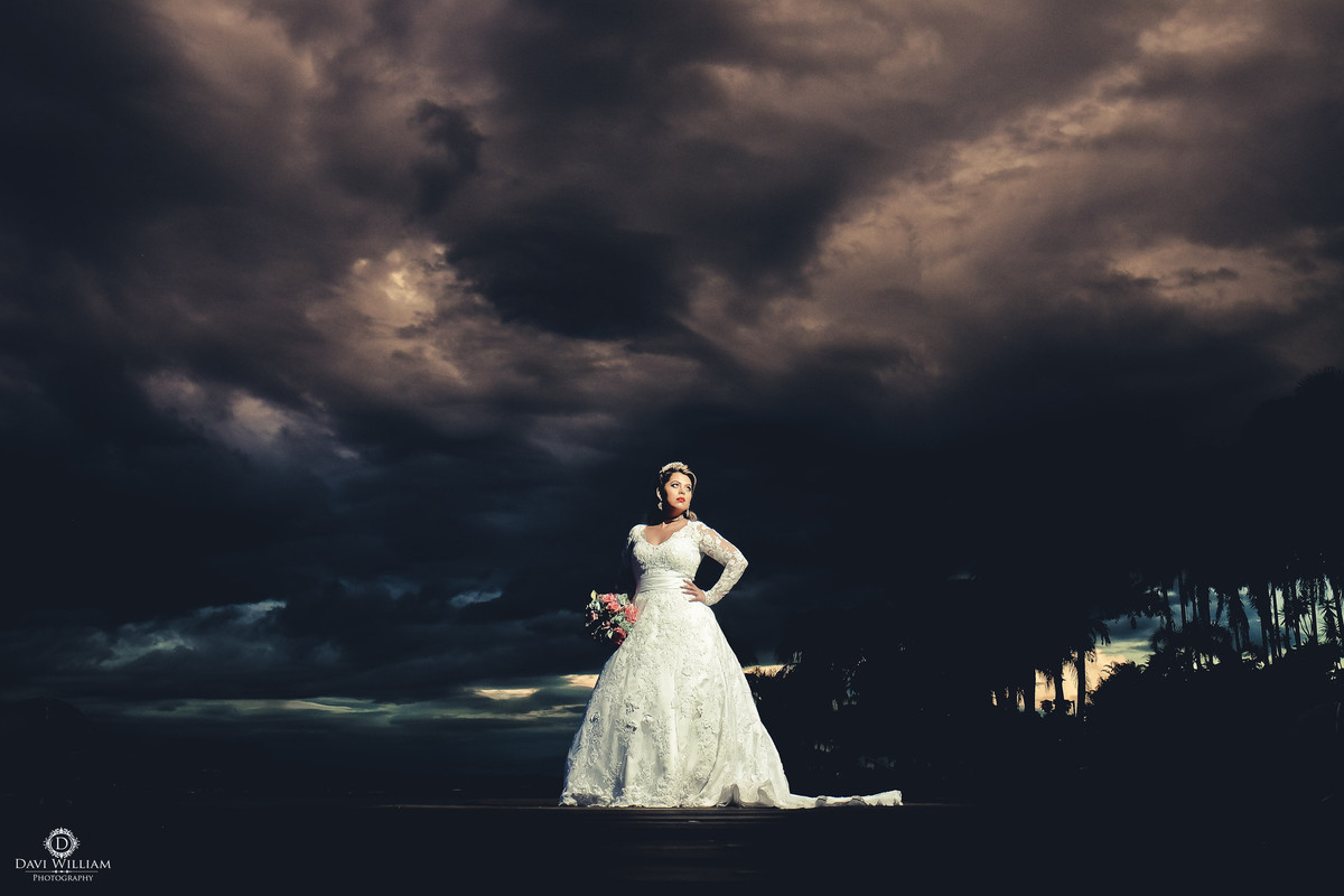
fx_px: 1568
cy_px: 448
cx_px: 672
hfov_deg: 46.4
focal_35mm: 42
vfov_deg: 31.9
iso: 500
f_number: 11
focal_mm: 27.7
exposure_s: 1/180
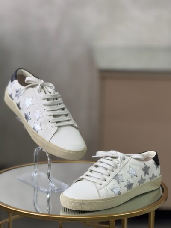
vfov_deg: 16.4
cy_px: 114
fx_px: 790
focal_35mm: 120
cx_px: 86
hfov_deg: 12.4
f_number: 2.8
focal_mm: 15.66
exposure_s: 1/99
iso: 160
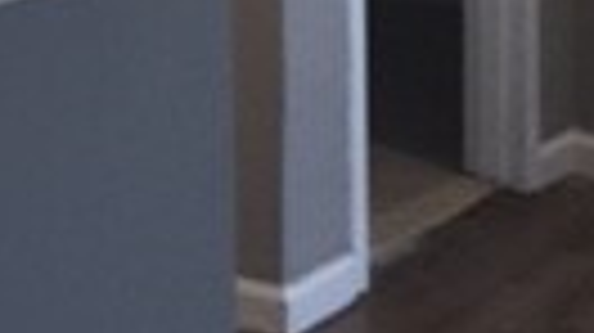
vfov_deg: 7.7
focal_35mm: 153
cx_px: 495
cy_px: -270
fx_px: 2408
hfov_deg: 14.0
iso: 160
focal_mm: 4.15
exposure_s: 1/30
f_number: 2.2
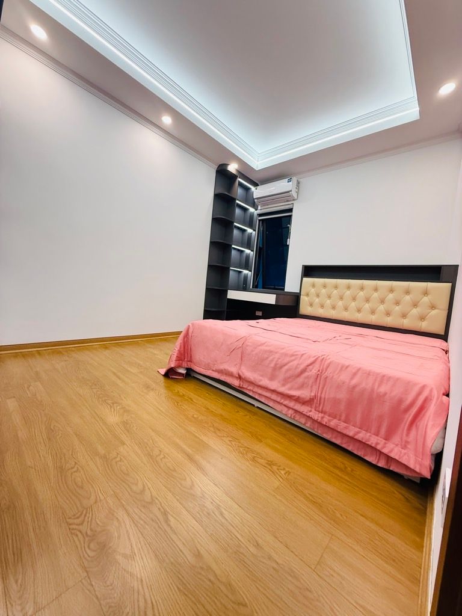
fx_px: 249
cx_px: 231
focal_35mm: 14
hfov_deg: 85.7
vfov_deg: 102.1
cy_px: 308
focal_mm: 2.22
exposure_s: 1/100
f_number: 2.2
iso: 500
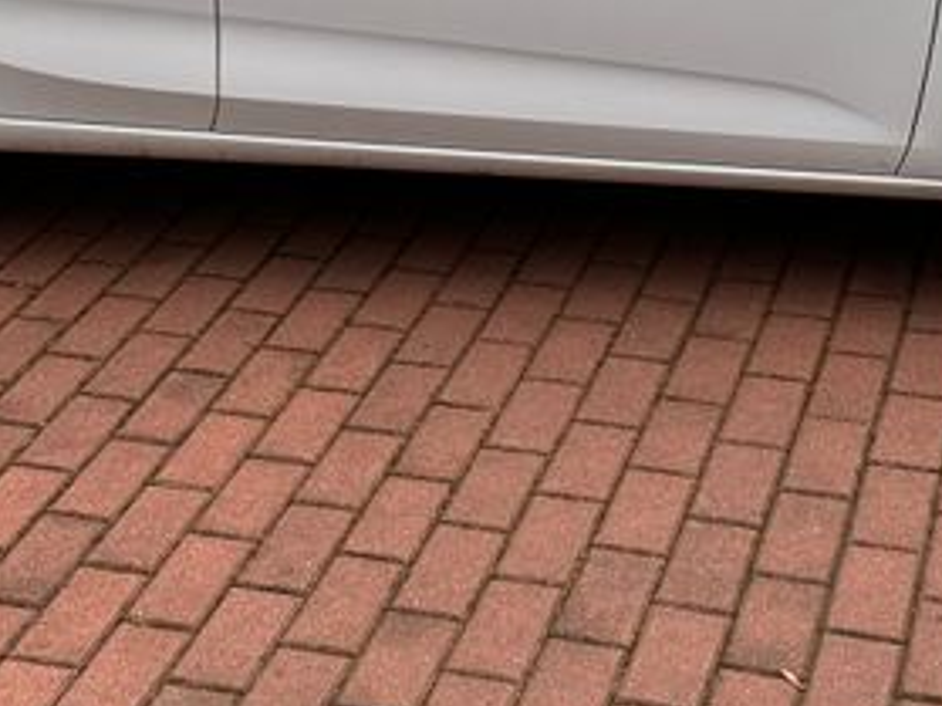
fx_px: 2394
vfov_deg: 16.0
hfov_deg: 22.3
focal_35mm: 88
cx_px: 452
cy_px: -172
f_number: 1.78
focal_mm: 6.86
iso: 80
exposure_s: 1/1425
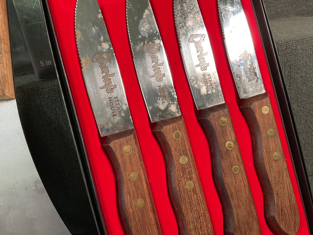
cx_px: 156
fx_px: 262
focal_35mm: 29
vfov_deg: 48.2
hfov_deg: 61.7
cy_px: 118
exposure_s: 1/60
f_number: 1.8
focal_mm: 3
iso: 80
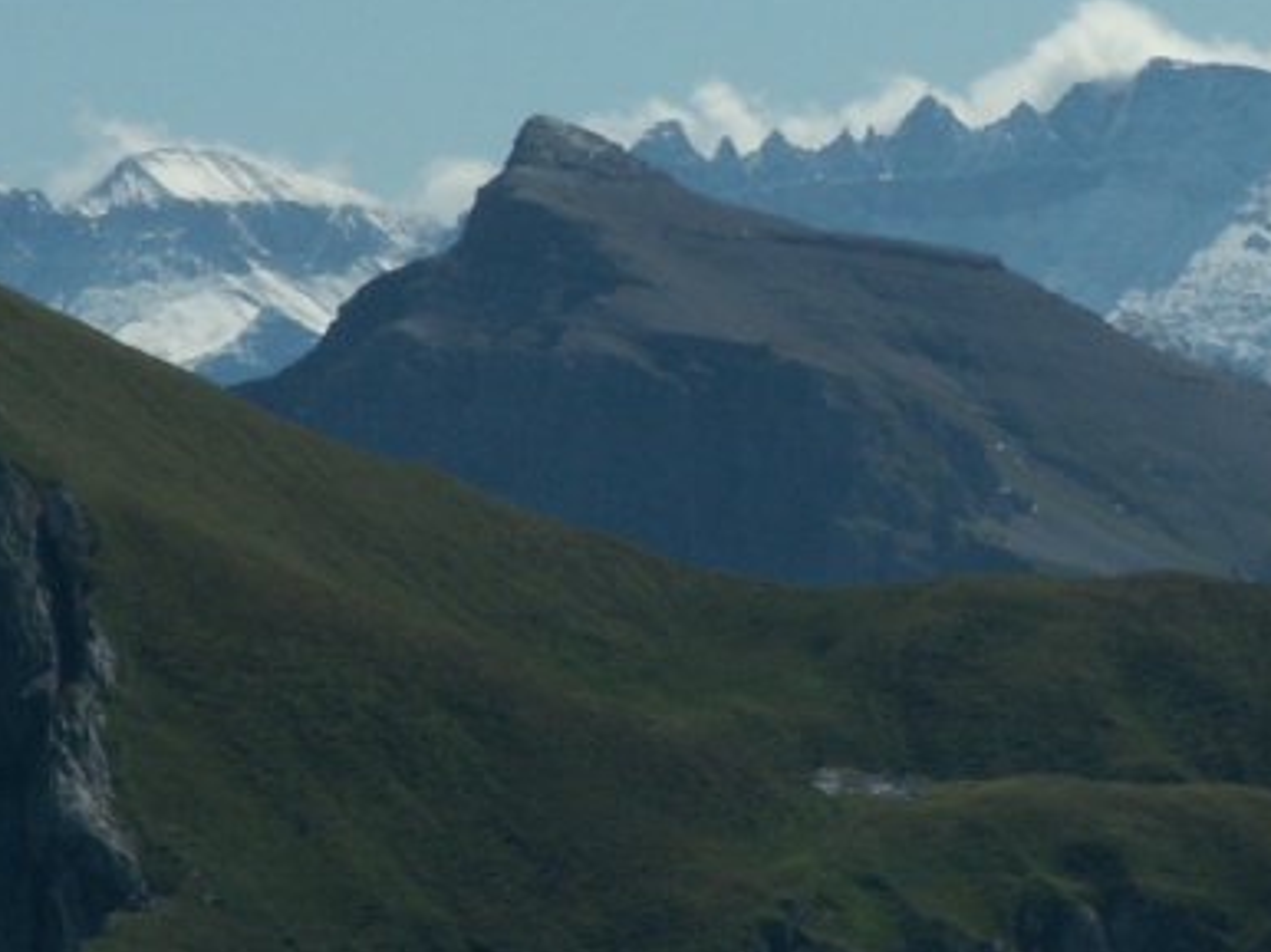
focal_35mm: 406
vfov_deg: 3.7
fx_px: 14898
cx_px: 1248
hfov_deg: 4.9
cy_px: 135
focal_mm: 25.01
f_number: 8
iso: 50
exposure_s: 1/400
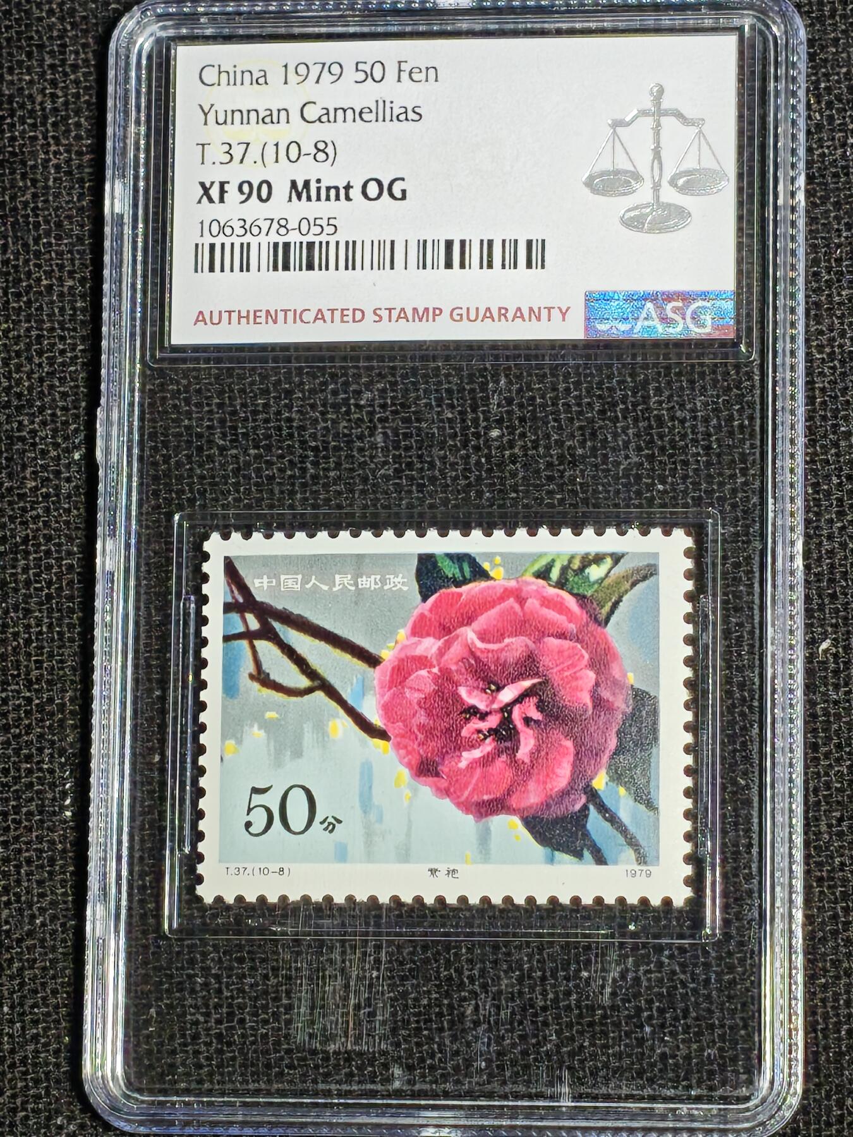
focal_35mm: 129
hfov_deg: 11.5
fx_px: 4238
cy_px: 568
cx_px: 426
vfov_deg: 15.3
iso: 50
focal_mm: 4.94
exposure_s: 1/423
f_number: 1.5
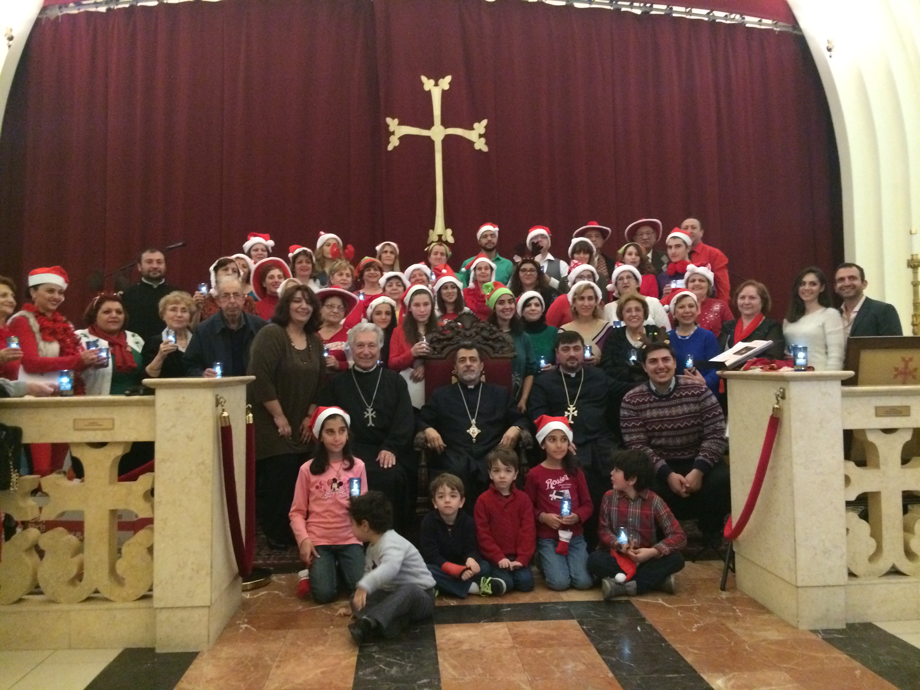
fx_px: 771
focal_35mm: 29
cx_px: 460
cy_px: 345
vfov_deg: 48.2
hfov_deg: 61.7
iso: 400
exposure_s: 1/15
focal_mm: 4.15
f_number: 2.2
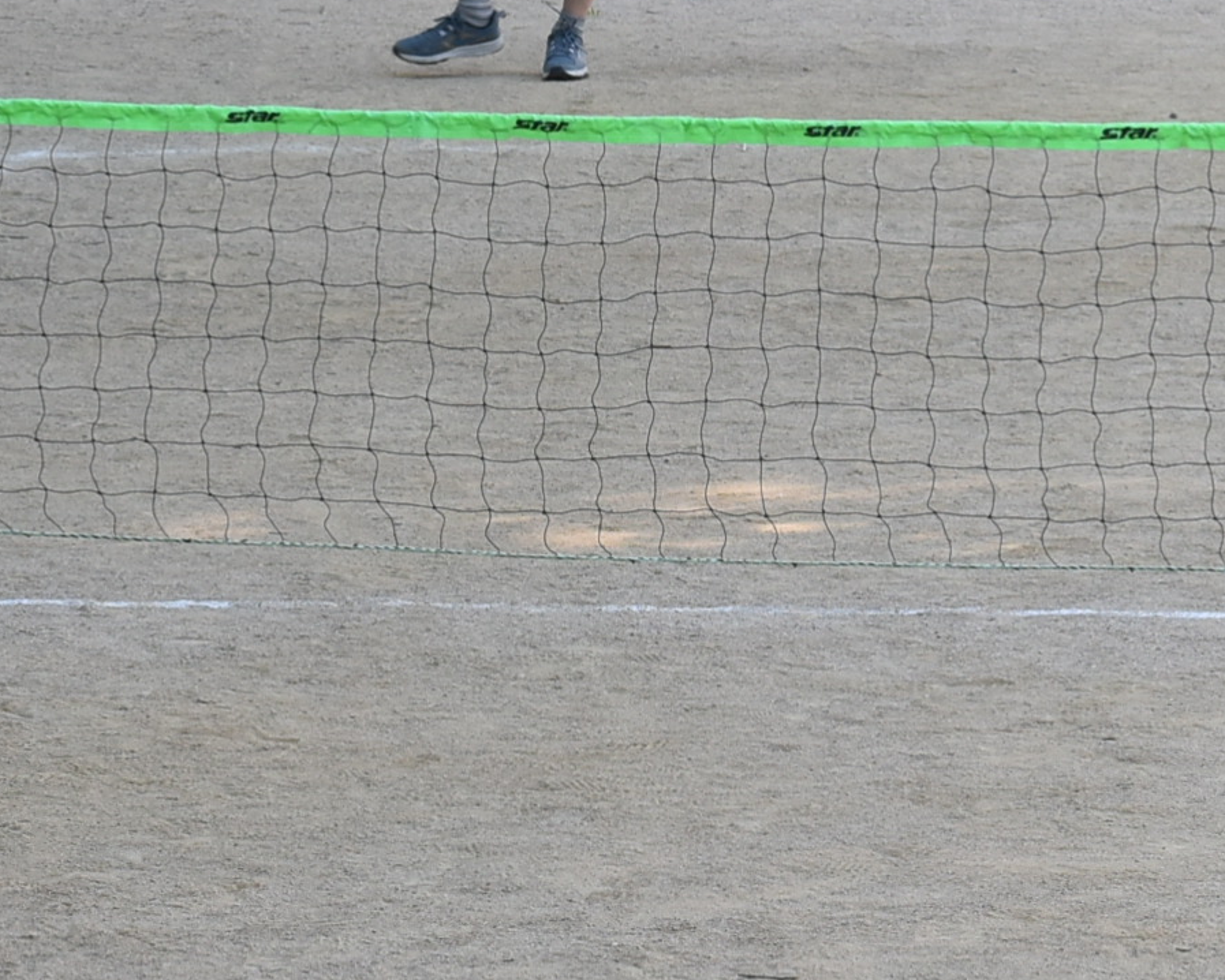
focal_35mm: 329
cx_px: 636
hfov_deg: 5.9
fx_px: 11931
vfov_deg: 4.7
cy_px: -348
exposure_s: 1/200
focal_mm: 70
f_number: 7.1
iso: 400
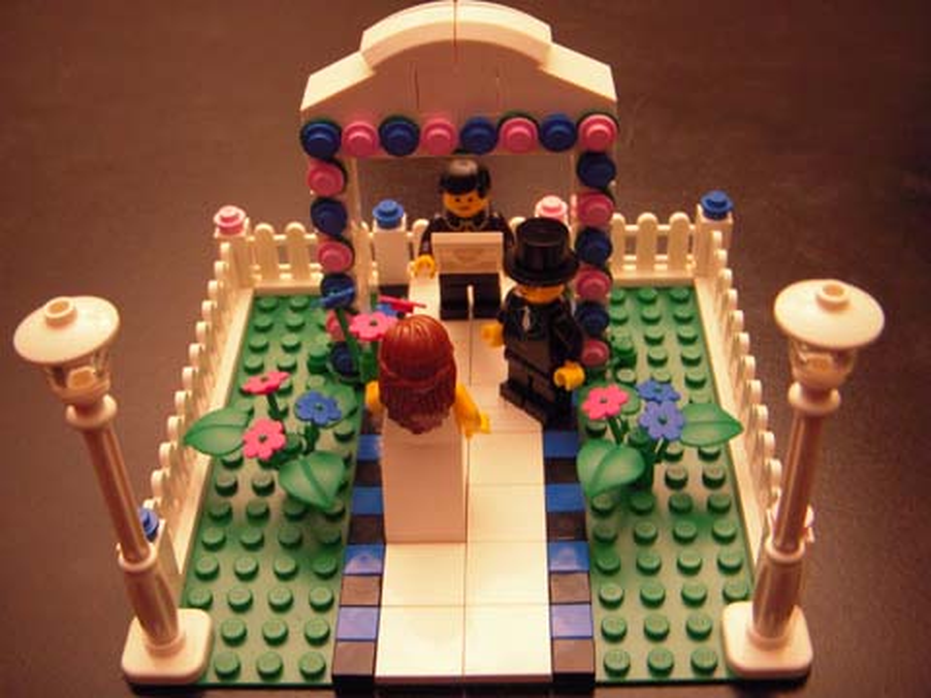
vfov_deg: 30.9
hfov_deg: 40.4
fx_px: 1264
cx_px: 466
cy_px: 349
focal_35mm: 47
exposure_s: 1/8
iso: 400
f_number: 3.4
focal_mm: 7.9
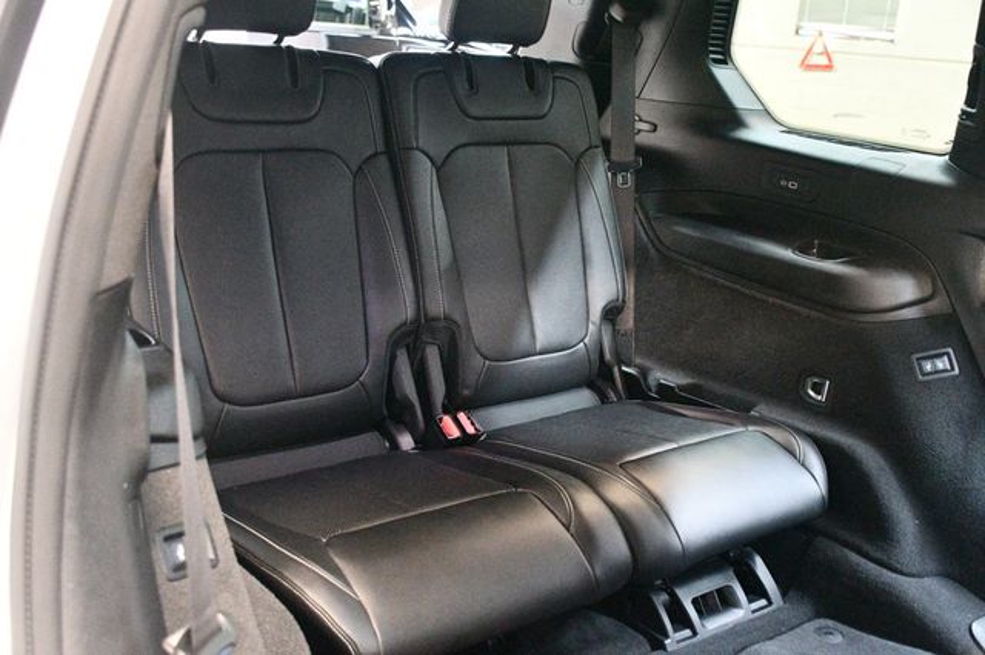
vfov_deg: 34.2
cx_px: 492
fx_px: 1066
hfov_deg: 49.6
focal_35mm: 39
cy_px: 328
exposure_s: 1/40
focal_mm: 26
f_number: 3.8
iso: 12800
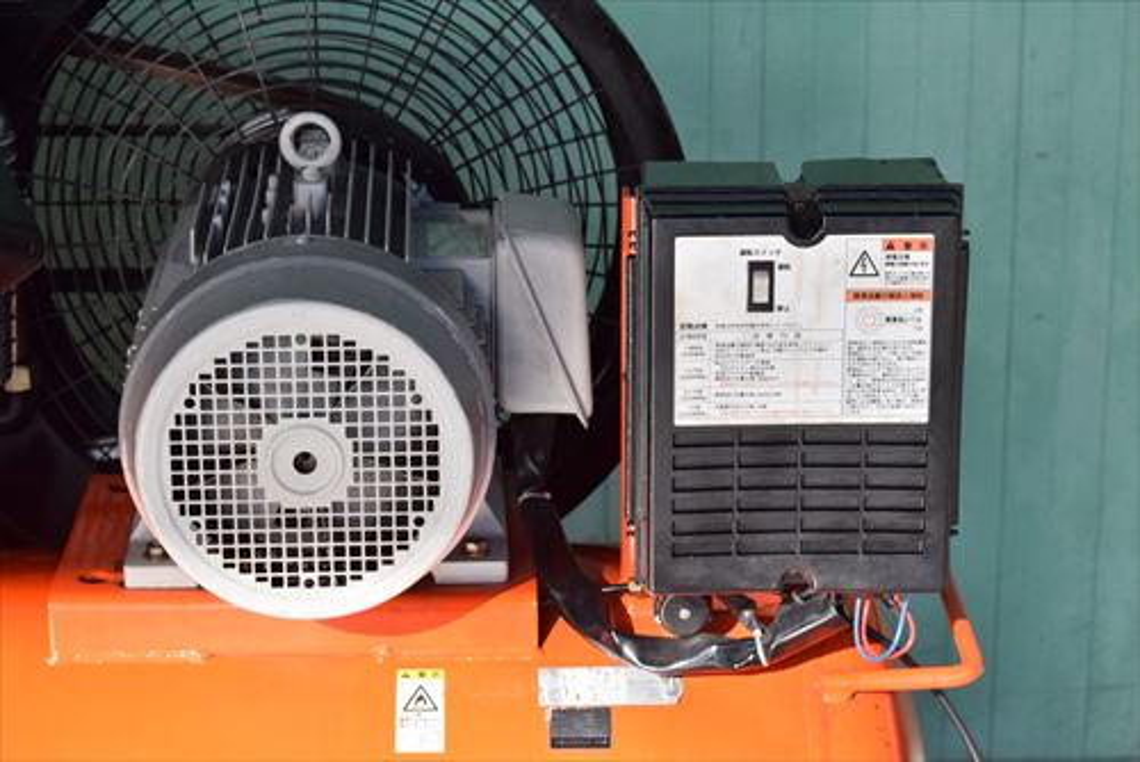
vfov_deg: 16.6
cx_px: 570
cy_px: 381
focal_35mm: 82
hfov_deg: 24.6
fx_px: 2614
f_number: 6.3
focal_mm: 55
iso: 1250
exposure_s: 1/3200
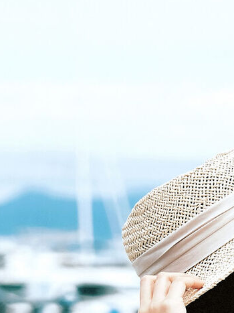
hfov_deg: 5.5
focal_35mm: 269
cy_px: 348
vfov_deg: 7.3
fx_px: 2426
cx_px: 172
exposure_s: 1/2000
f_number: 2.8
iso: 160
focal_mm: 55
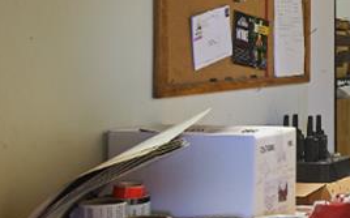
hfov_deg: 17.0
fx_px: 924
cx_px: 661
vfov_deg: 13.5
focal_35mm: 97
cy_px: 104
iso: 400
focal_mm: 17
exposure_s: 1/4
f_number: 4
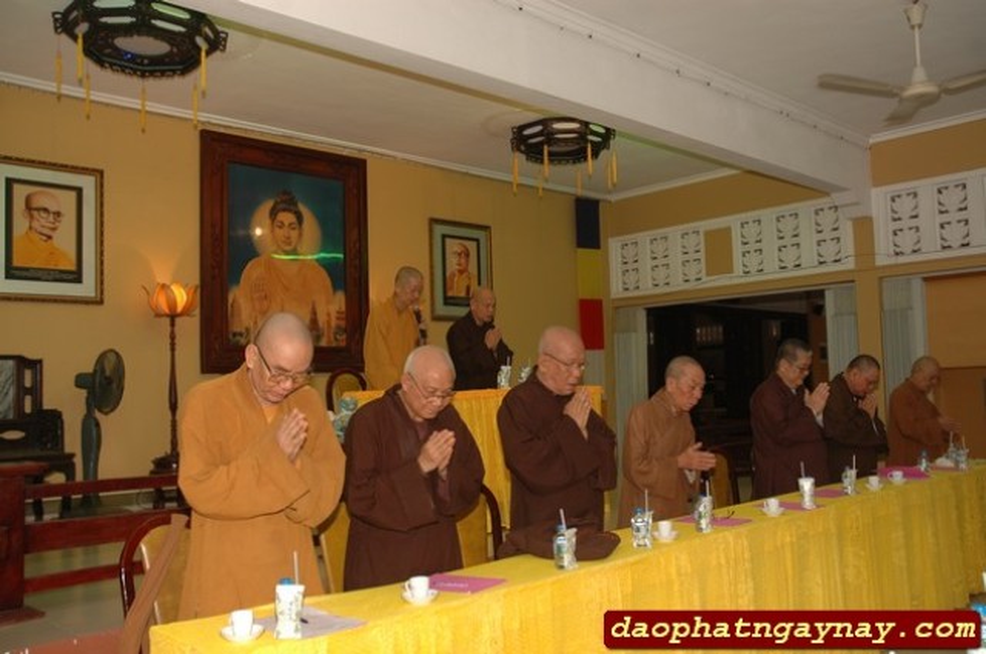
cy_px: 327
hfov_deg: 57.3
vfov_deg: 39.9
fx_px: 903
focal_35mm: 33
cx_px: 493
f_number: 4
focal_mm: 22
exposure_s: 1/60
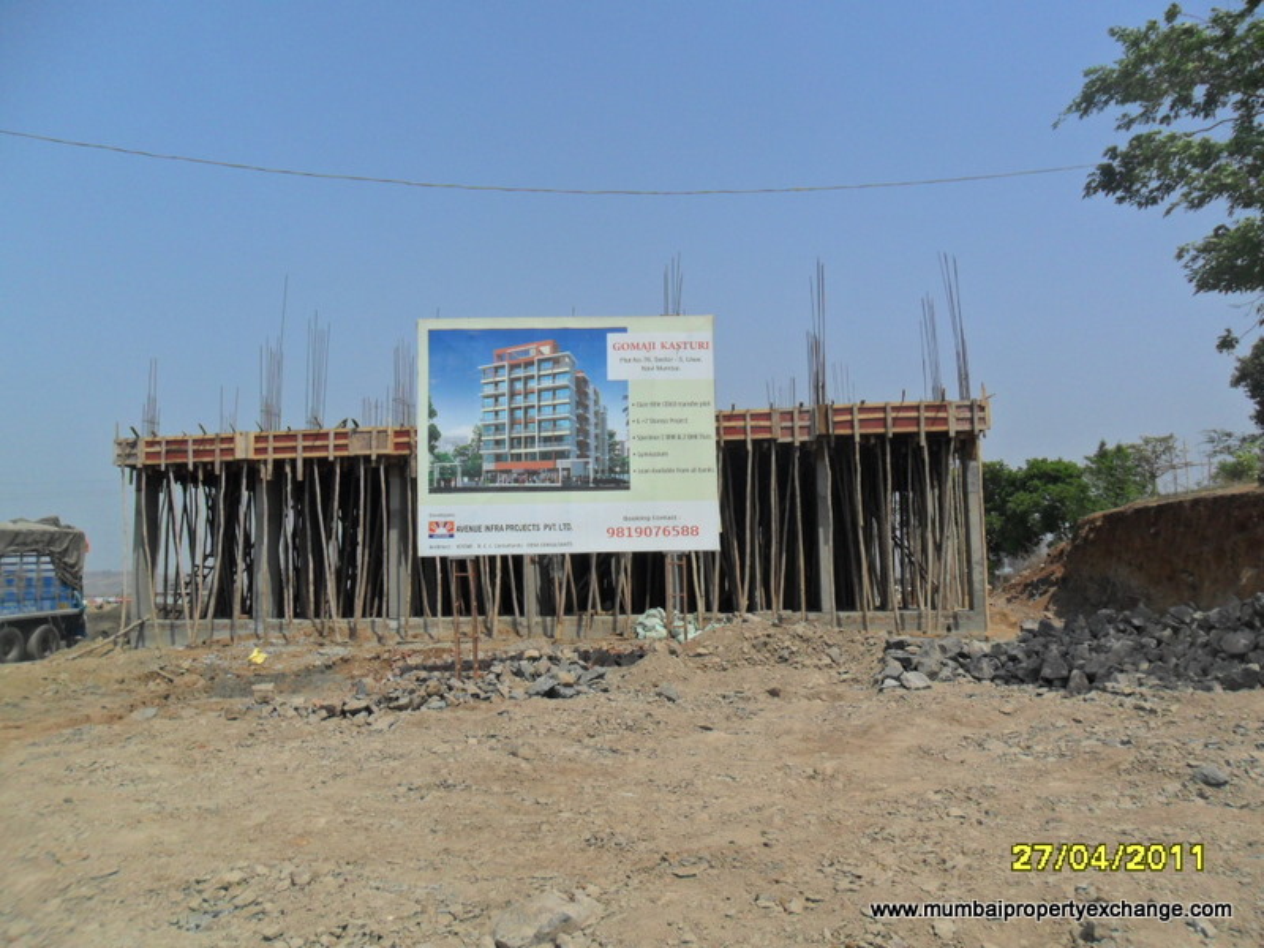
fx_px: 986
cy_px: 474
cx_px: 632
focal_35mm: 27
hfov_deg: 65.3
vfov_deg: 51.4
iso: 100
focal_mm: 4.9
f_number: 8.9
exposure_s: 1/250
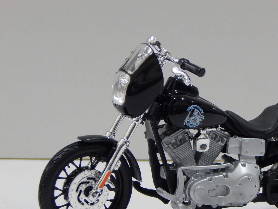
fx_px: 1719
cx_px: 203
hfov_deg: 9.2
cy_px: 140
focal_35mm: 214
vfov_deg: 6.9
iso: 400
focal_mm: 25.3
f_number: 4.9
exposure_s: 1/20
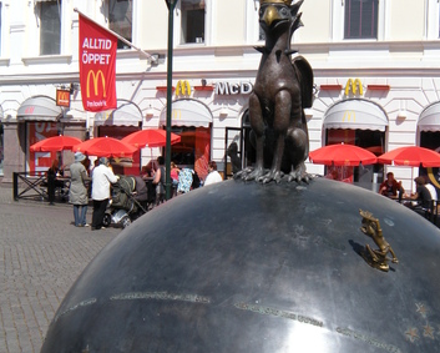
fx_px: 756
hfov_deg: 32.3
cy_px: 242
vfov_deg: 26.1
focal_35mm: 58
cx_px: 275
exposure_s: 1/969
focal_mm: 5.9
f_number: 3.8
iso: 64
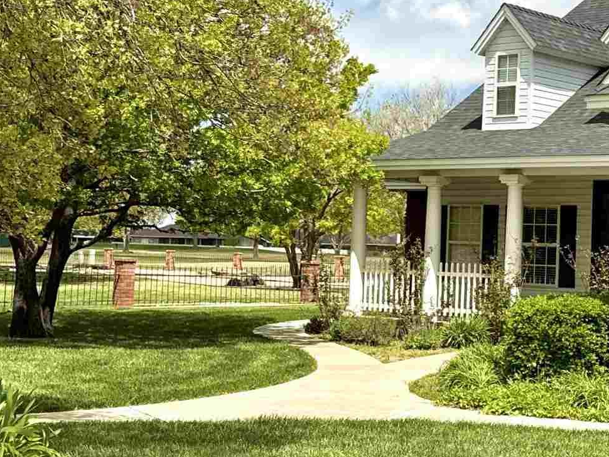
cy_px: 199
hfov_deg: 25.0
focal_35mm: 76
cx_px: 531
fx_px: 1337
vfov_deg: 19.4
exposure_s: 1/4950
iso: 80
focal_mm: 6.86
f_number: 1.78
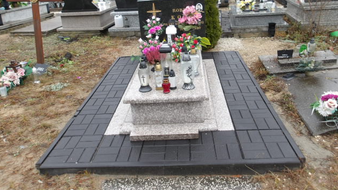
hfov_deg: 64.3
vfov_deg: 38.6
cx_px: 170
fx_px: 269
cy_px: 67
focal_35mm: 30
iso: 204
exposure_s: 1/60
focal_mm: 4.9
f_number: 3
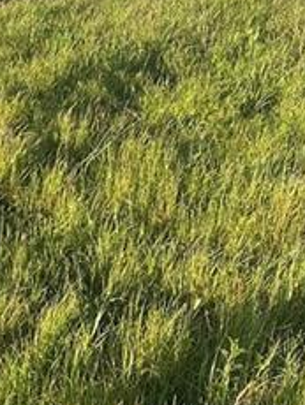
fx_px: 938
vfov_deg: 24.3
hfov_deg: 17.4
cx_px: -85
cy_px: 150
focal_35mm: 80
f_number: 1.78
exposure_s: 1/1916
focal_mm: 6.86
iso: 80
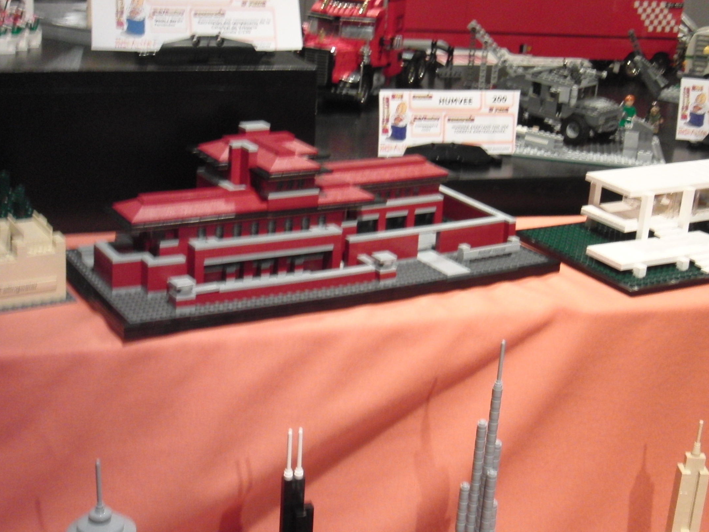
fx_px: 1127
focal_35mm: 55
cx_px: 319
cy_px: 227
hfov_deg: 34.9
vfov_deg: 26.5
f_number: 4
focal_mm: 7.27
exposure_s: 1/10
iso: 200
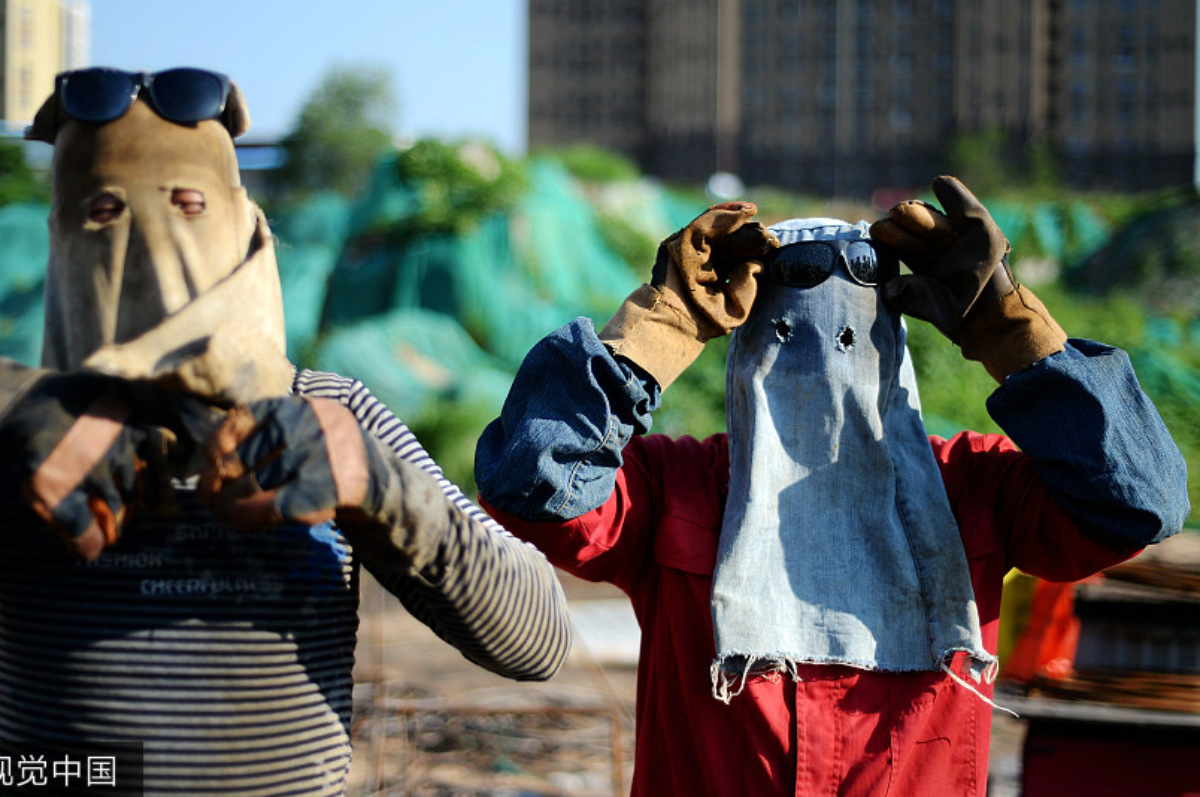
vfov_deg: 24.1
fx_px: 1864
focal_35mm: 56
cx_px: 587
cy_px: 355
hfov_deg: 35.7
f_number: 1.8
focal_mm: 50
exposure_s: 1/1600
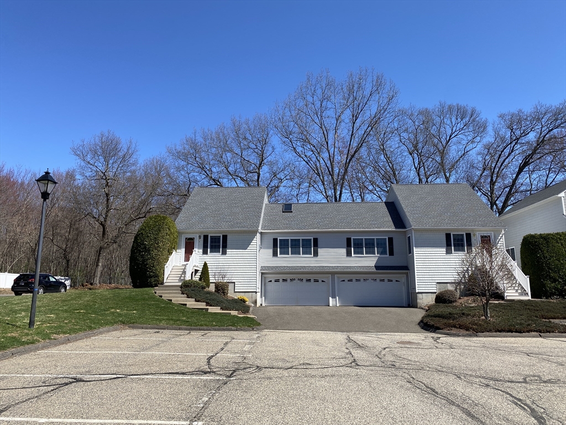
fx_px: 425
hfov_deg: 67.3
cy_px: 212
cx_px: 283
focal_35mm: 26
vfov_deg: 53.1
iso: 32
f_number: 1.8
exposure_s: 1/2625
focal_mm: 4.25
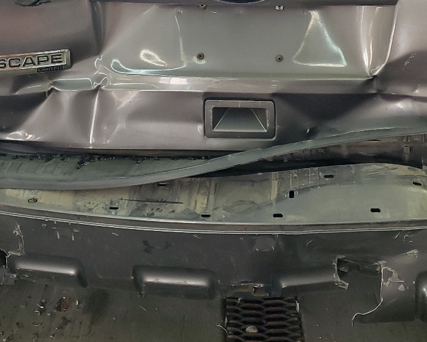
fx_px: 746
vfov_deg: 24.8
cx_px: 215
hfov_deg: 31.9
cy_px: 13
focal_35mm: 59
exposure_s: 1/120
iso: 76
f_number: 1.5
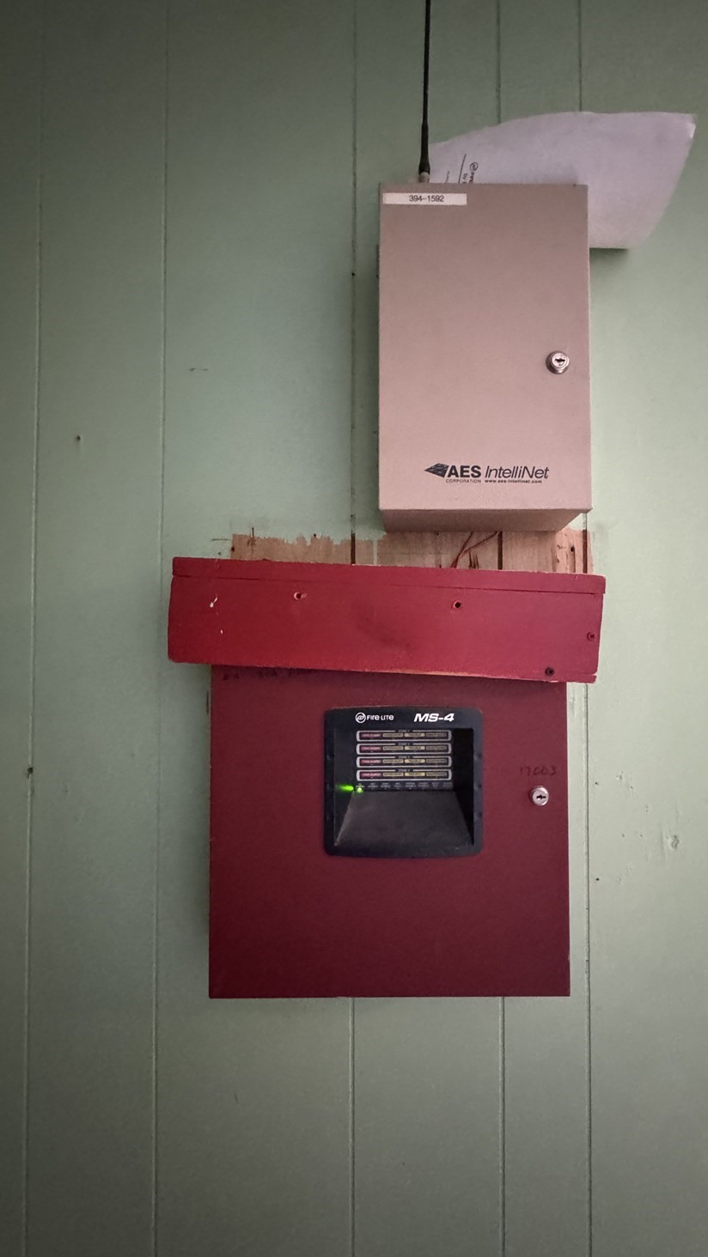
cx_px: 406
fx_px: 534
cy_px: 636
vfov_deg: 99.4
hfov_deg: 66.8
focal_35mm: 16
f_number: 2.2
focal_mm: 2.22
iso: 1600
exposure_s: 1/30
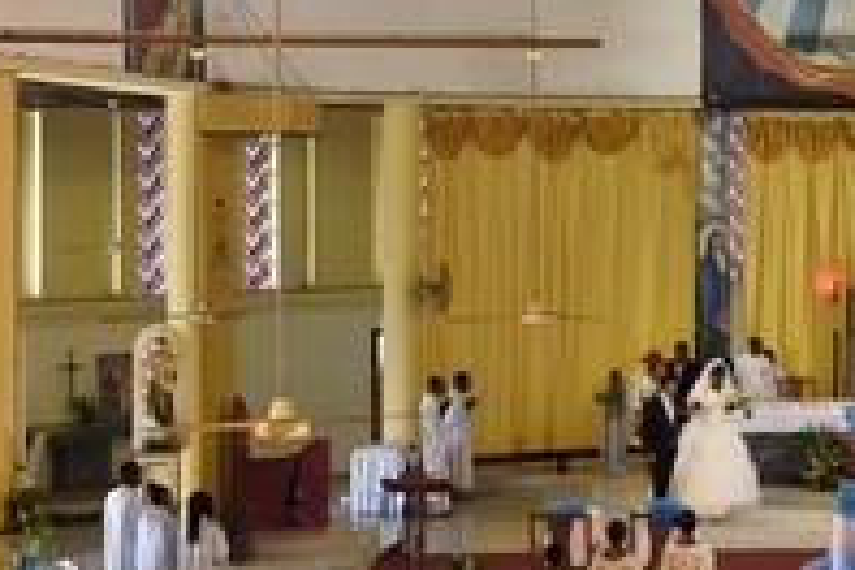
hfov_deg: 18.7
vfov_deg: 12.9
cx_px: 877
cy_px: 168
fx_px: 2517
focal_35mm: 106
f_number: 6.3
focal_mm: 50
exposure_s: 1/80
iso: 3200
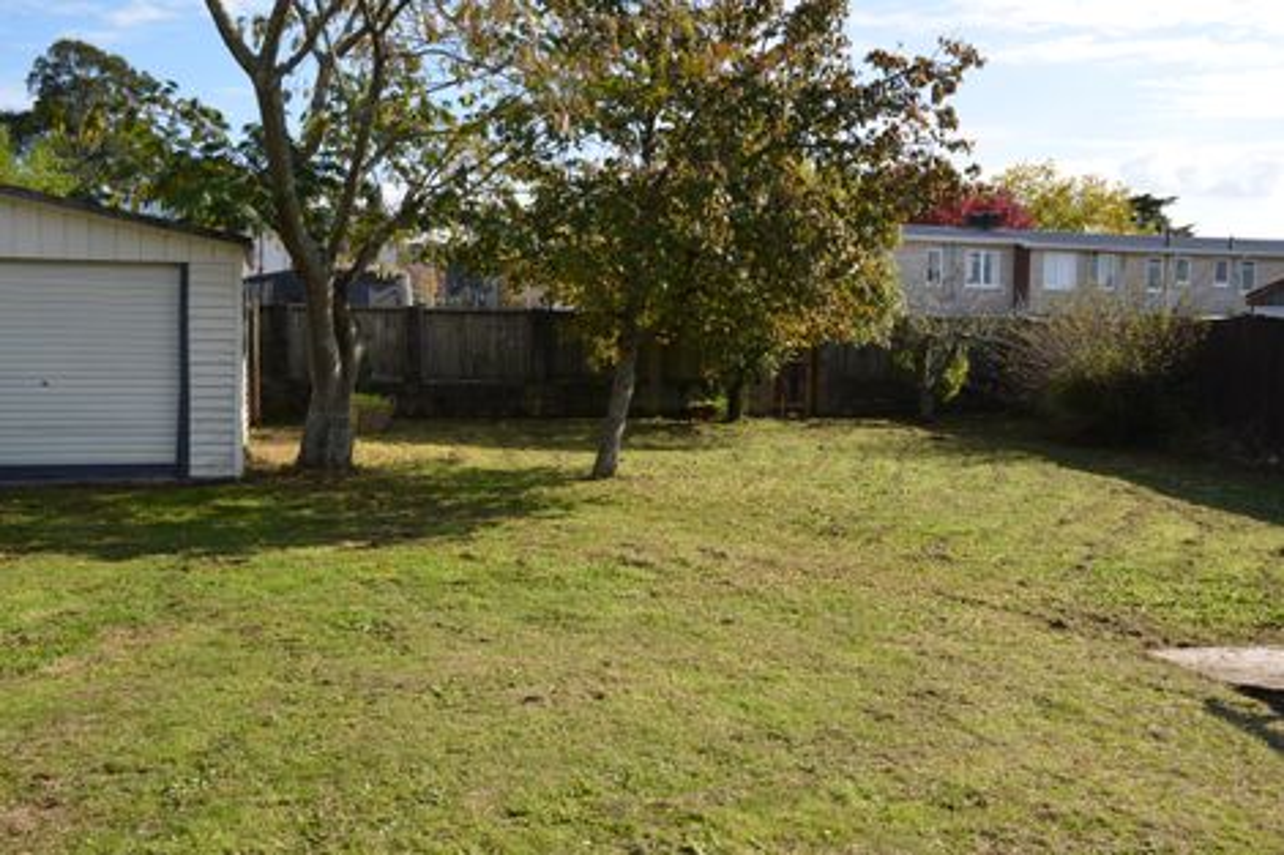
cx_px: 642
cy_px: 428
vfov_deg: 34.2
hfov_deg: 49.6
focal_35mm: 39
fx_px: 1390
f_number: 8
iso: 125
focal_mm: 26
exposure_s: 1/250
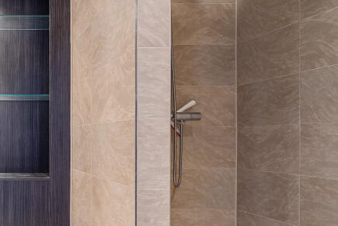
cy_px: 146
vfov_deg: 34.9
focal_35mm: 38
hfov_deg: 42.8
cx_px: -9
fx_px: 357
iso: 400
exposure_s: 1/3
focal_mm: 16
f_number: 8
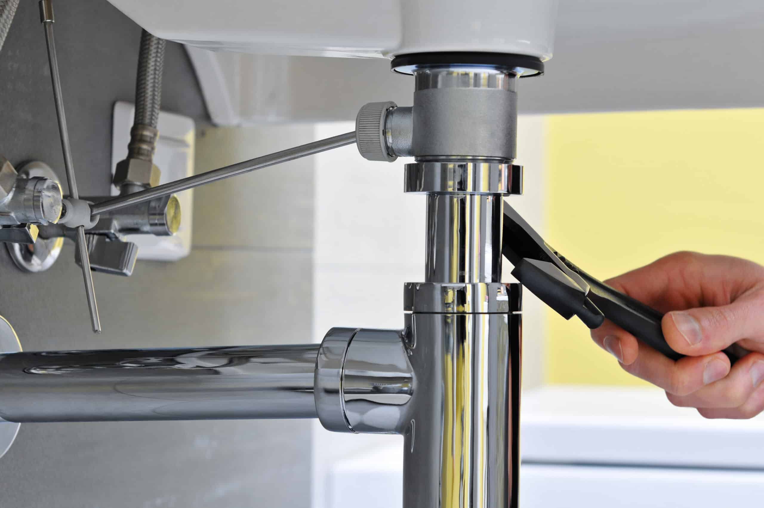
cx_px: 382
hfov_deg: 22.6
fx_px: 1908
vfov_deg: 15.1
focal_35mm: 90
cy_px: 254
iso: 200
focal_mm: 60
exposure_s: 1/60
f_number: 5.6
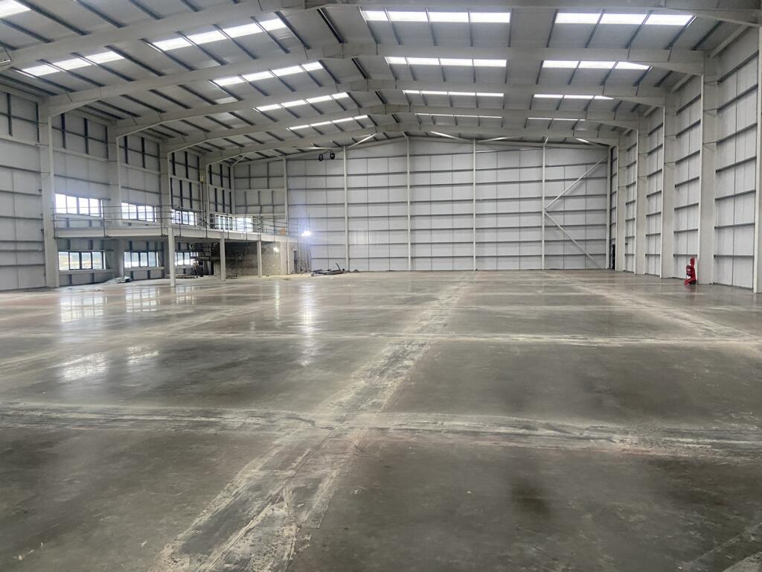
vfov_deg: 53.1
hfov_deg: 67.3
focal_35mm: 26
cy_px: 286
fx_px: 572
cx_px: 381
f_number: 1.8
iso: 400
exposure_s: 1/60
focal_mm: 4.25
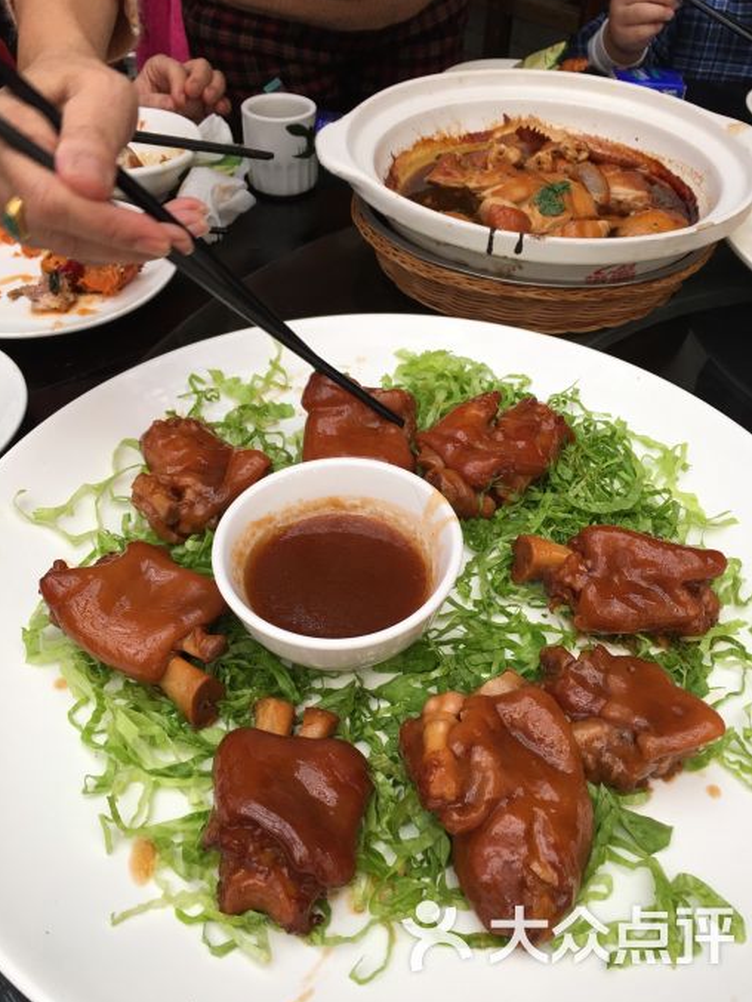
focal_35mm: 30
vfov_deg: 60.0
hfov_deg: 46.8
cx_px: 384
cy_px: 494
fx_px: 869
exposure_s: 1/33
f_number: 2.2
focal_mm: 4.15
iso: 25
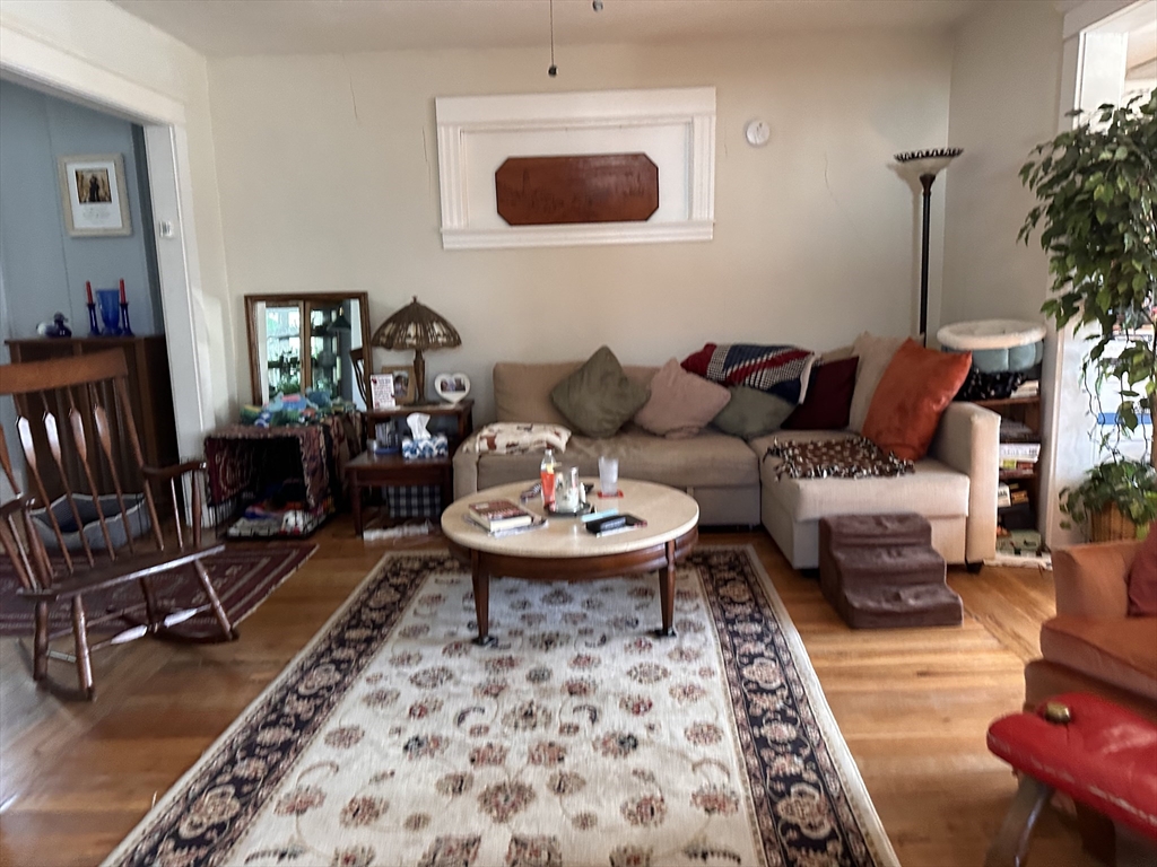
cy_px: 434
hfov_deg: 71.6
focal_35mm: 24
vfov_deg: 56.8
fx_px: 802
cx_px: 578
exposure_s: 1/60
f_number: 1.78
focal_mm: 6.86
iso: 400
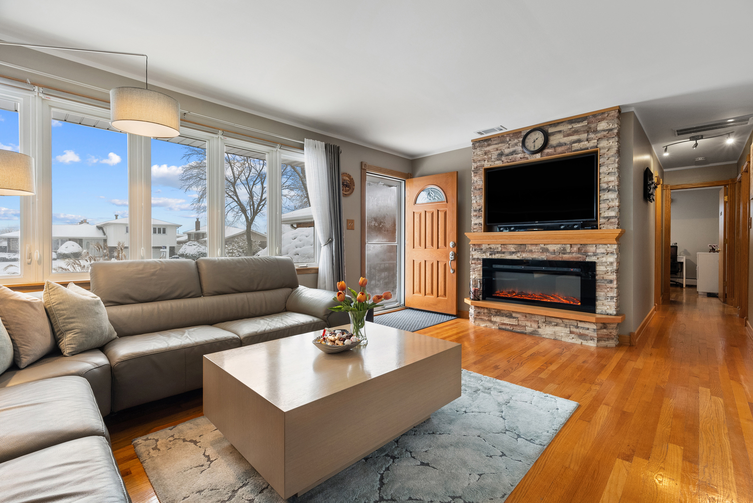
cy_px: 252
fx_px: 335
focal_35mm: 16
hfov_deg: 96.7
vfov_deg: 73.8
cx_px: 376
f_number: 8
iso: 640
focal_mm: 16
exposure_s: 1
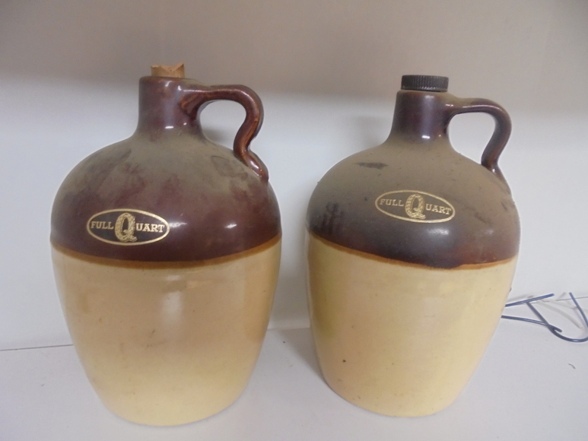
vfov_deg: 53.1
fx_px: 442
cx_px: 294
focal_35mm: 26
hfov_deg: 67.3
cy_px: 220
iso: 400
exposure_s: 1/13
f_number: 3.5
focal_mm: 4.6
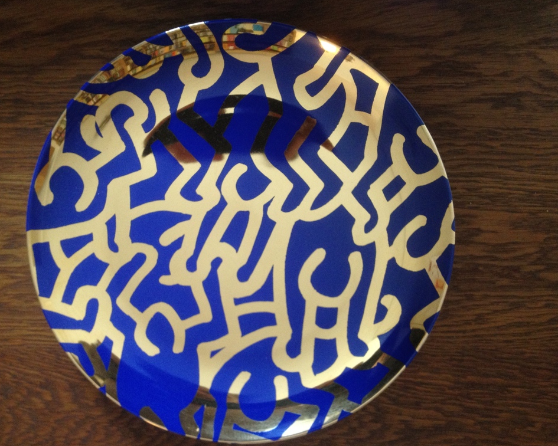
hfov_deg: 49.1
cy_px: 224
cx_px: 265
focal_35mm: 37
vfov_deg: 40.1
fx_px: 611
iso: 250
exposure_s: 1/20
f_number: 2.4
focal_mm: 4.28
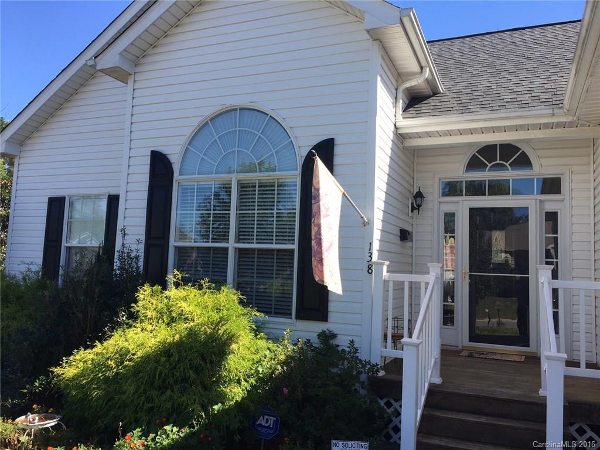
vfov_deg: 48.2
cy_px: 225
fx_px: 503
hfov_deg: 61.7
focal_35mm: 29
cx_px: 300
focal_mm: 4.15
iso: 32
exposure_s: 1/746
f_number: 2.2
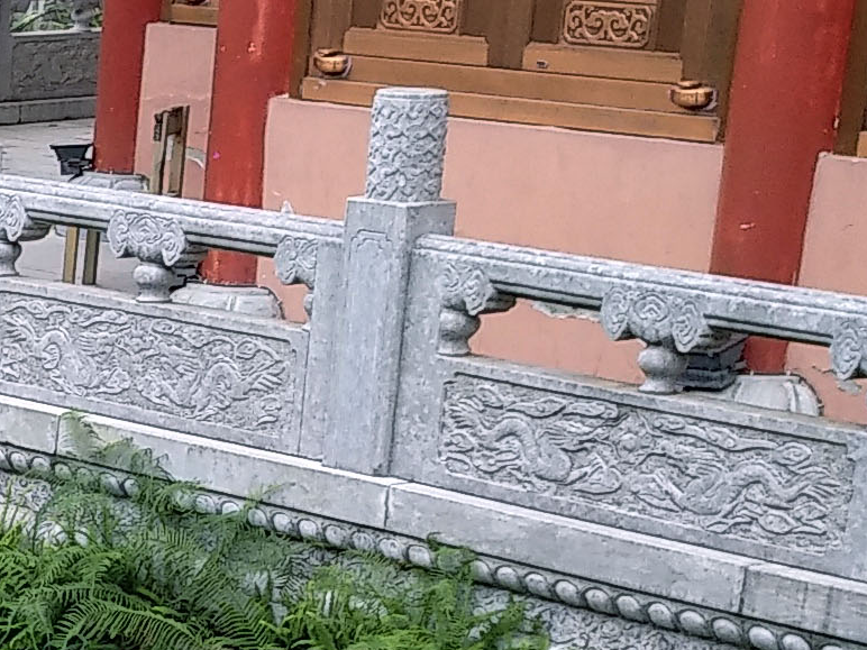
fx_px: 2855
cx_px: -1017
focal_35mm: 114
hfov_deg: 13.8
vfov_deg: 12.6
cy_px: 831
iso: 100
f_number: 2.2
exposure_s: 1/127
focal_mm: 3.81
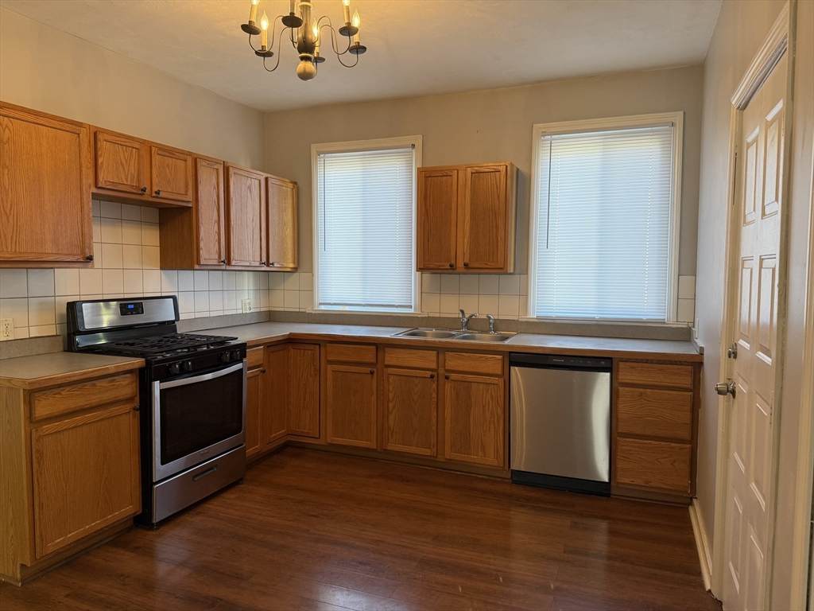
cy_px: 306
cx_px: 407
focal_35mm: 24
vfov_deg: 56.8
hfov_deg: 71.6
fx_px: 564
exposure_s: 1/60
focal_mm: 6.76
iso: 125
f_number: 1.78
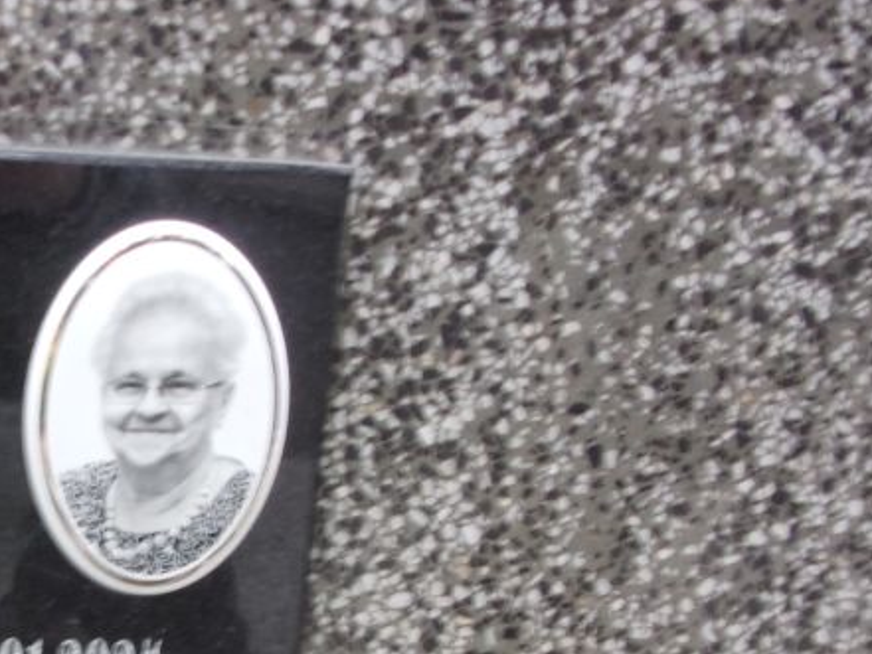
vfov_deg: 22.4
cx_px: -4
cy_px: 500
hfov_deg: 28.0
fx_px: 1638
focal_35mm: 65
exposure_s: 1/34
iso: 125
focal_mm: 5.1
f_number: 3.9
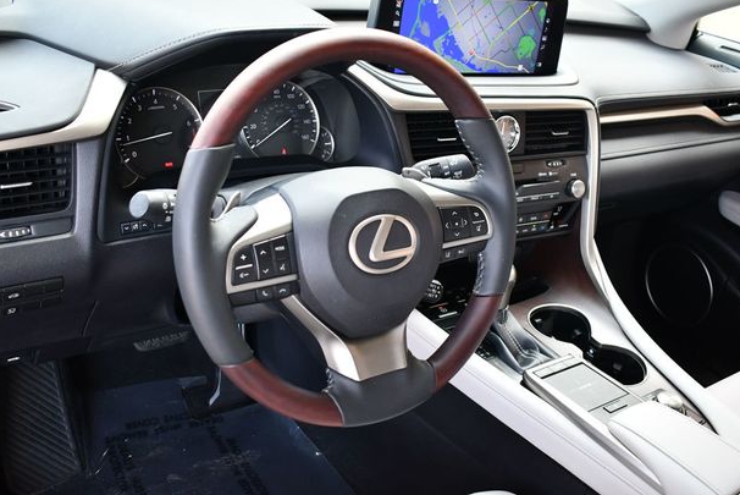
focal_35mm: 38
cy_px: 238
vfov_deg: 35.1
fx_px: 782
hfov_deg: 50.7
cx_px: 368
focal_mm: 18
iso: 800
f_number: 3.5
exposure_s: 1/200
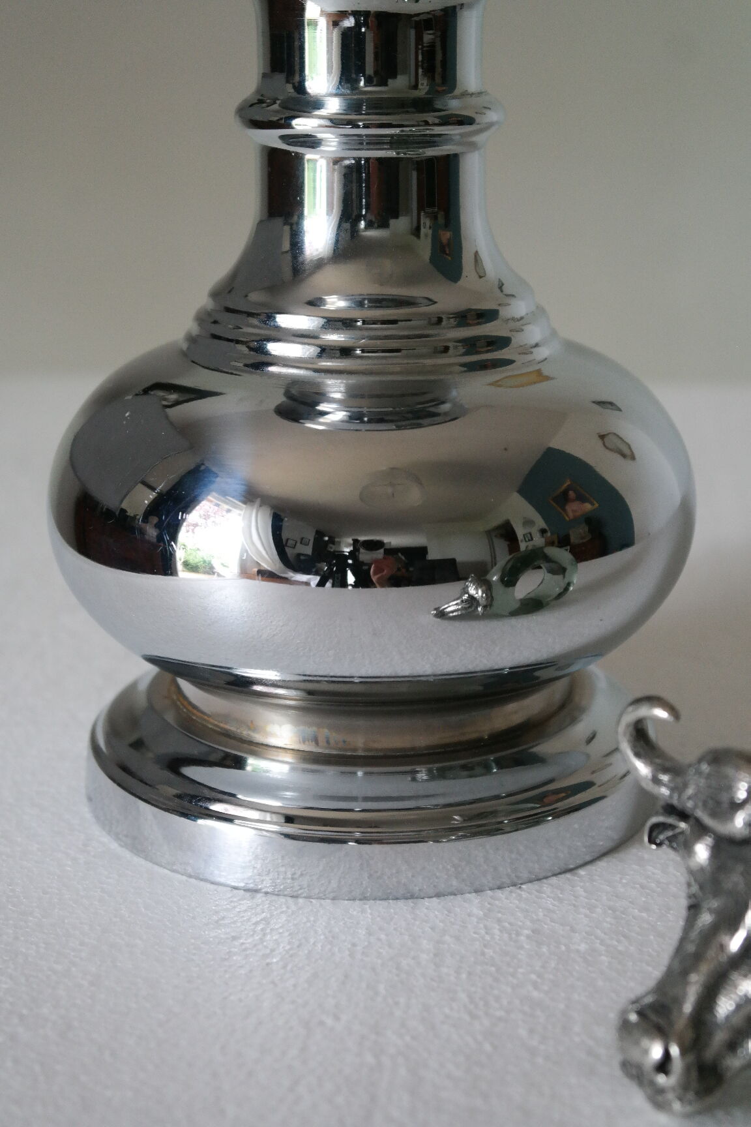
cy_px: 564
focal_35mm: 69
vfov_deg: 29.2
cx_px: 376
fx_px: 2159
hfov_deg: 19.7
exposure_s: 1/30
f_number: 5.6
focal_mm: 45
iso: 1600
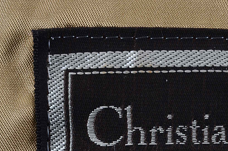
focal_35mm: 474
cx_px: 149
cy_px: 218
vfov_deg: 2.9
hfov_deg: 4.4
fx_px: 2993
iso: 160
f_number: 8
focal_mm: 105
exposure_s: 1/80
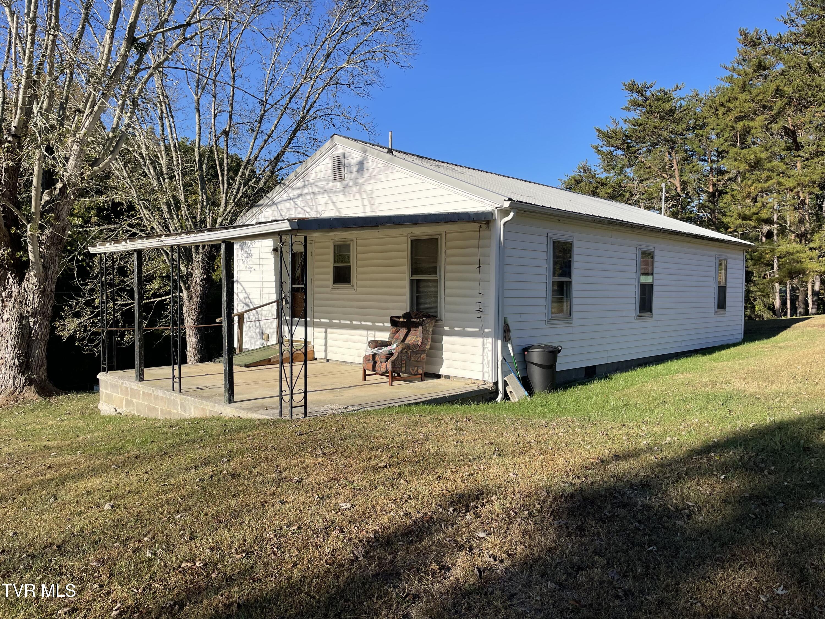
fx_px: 620
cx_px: 412
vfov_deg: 53.1
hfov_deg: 67.3
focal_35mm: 26
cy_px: 310
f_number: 1.6
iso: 32
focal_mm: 4.2
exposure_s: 1/2506
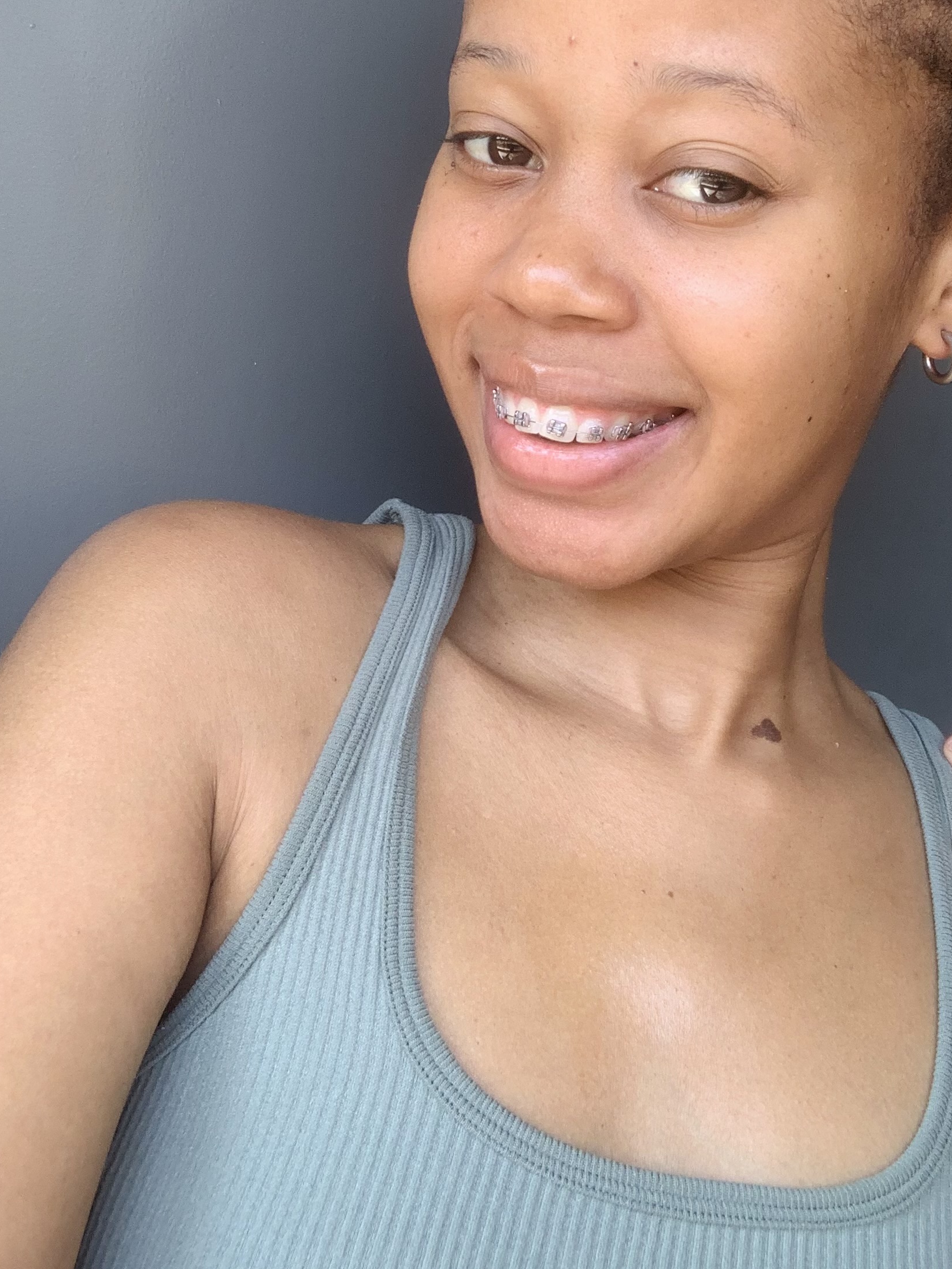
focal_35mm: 45
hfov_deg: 32.1
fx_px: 1650
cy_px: 393
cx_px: 544
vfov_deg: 41.4
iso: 25
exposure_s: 1/121
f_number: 2.2
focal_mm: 2.87
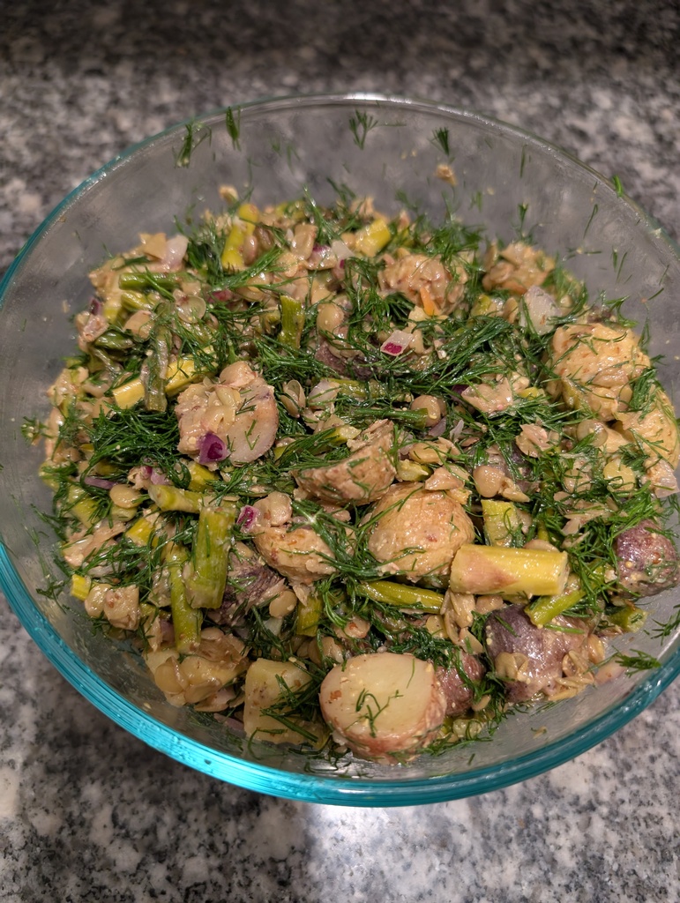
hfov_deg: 56.9
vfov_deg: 71.5
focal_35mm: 24
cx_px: 340
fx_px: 627
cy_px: 452
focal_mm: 6.9
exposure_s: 1/70.5
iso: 389
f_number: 1.68
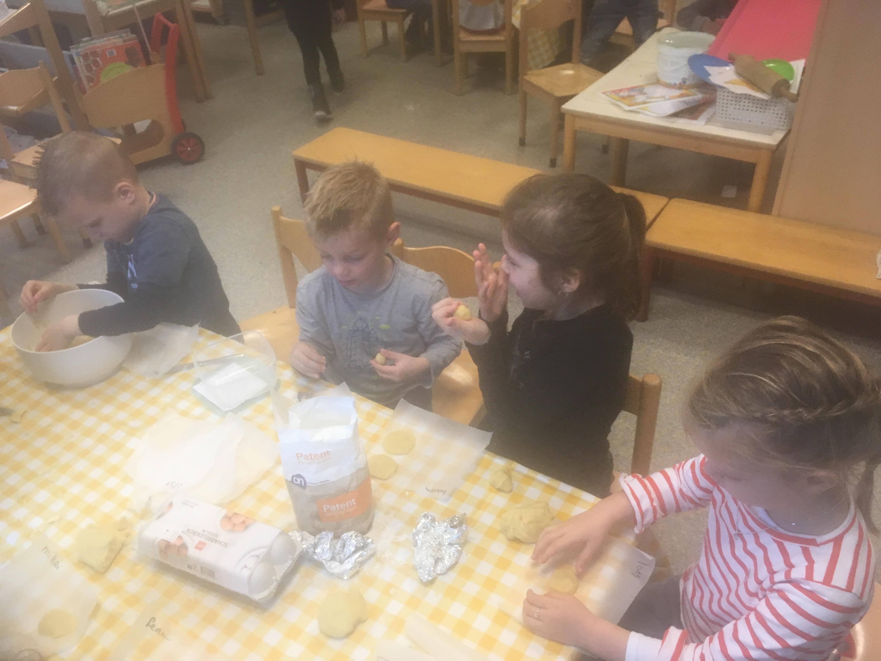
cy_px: 330
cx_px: 440
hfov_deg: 61.7
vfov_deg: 48.2
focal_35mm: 29
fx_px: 738
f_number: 2.2
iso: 64
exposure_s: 1/33
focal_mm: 4.15
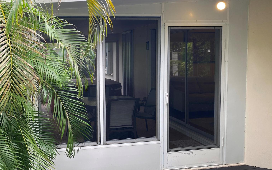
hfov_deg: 51.8
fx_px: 274
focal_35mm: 37
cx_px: 92
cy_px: 75
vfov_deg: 34.4
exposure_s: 1/122
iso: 40
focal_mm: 4.25
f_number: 1.8
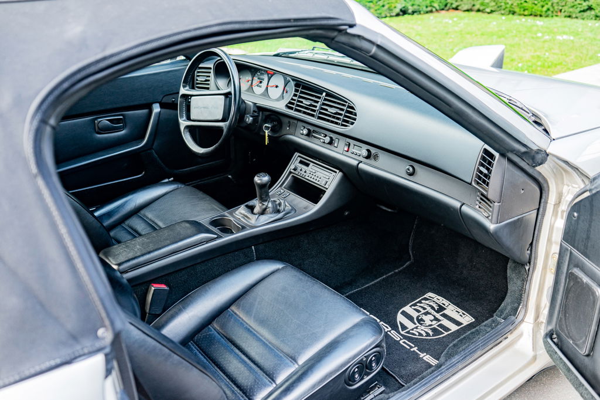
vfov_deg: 38.9
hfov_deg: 55.8
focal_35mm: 34
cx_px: 300
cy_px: 200
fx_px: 566
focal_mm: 34
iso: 250
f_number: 4
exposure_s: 1/10
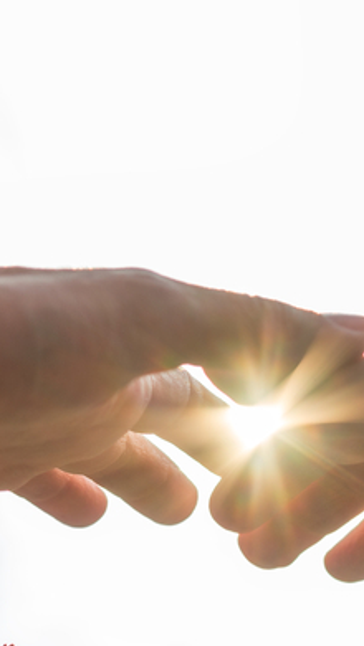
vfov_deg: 9.4
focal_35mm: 228
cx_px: 296
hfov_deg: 5.3
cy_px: 514
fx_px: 3911
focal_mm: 85
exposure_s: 1/400
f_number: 4.5
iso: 100
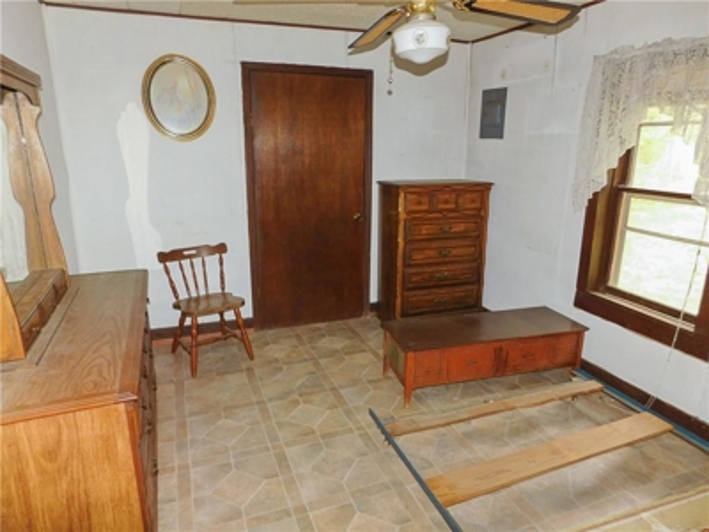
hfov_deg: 73.9
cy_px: 266
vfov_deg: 58.9
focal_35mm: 23
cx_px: 354
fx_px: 471
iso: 200
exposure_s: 1/30
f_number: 3
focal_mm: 4
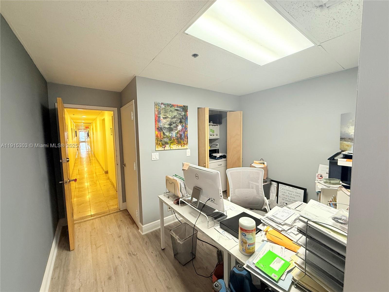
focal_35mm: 14
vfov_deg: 85.7
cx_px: 194
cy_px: 146
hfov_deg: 102.1
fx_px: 157
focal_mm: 2.22
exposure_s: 1/60
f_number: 2.2
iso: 320
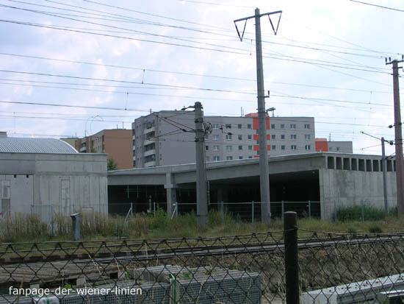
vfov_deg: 20.2
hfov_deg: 26.7
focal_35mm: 73
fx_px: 852
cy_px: 152
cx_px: 202
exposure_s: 1/556
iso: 100
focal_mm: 11.1
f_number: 3.8
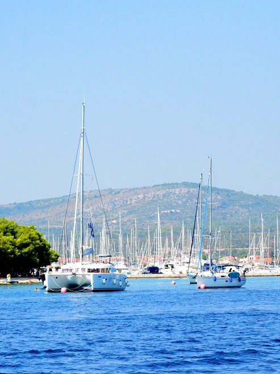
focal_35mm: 153
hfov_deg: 9.7
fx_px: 1651
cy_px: 187
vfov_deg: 12.9
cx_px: 247
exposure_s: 1/8000
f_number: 6.3
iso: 3200
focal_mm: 70
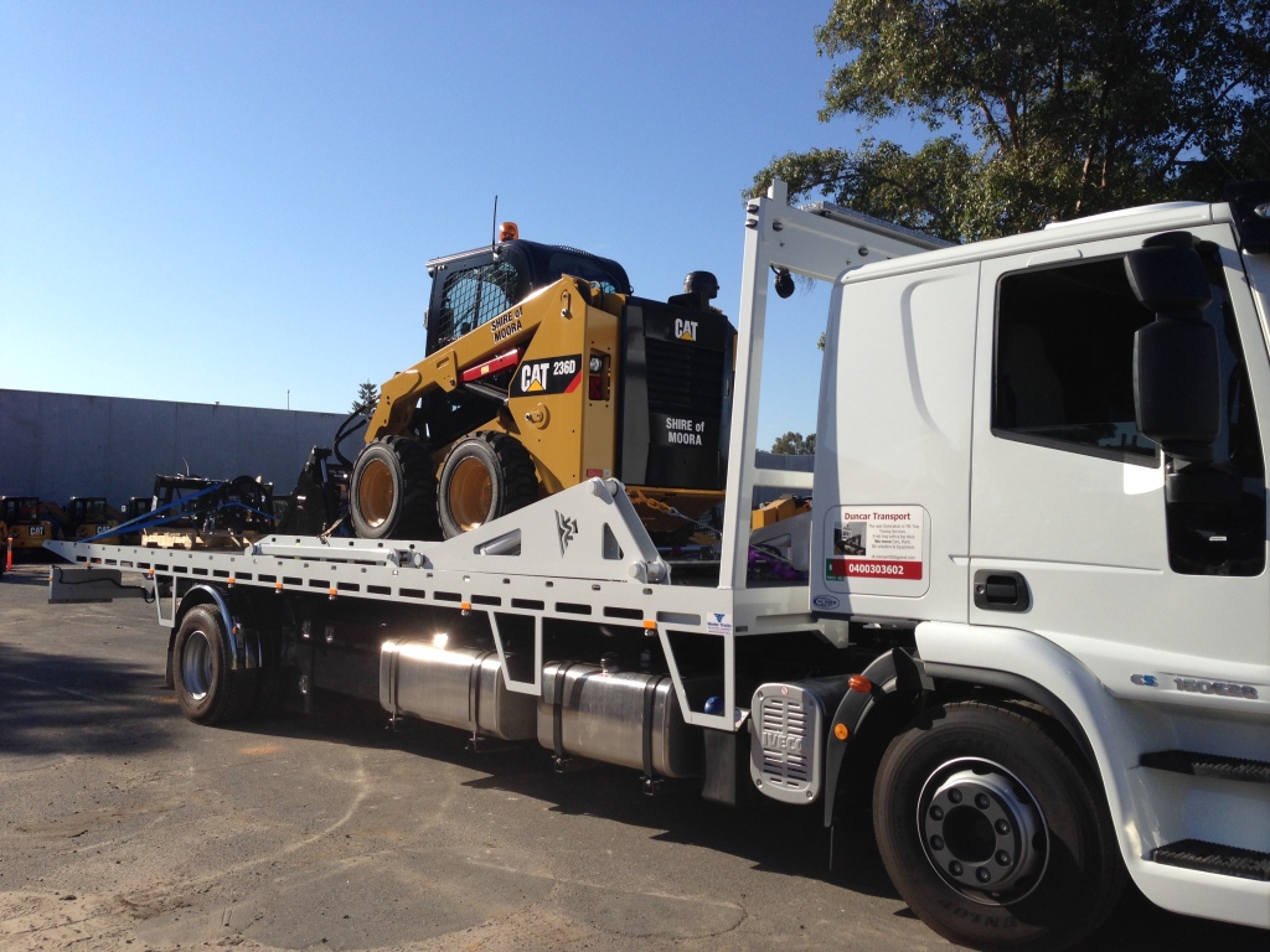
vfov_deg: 42.9
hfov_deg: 55.4
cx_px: 635
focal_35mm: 33
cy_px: 476
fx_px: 1211
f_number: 2.4
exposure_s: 1/1506
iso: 50
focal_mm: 4.12
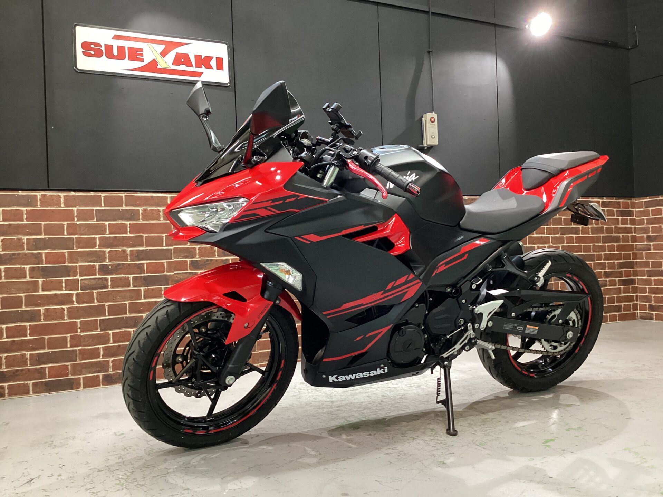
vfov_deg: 45.4
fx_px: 594
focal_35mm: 31
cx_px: 332
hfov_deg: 58.4
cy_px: 248
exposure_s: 1/40
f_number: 2.4
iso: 320
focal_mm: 3.3
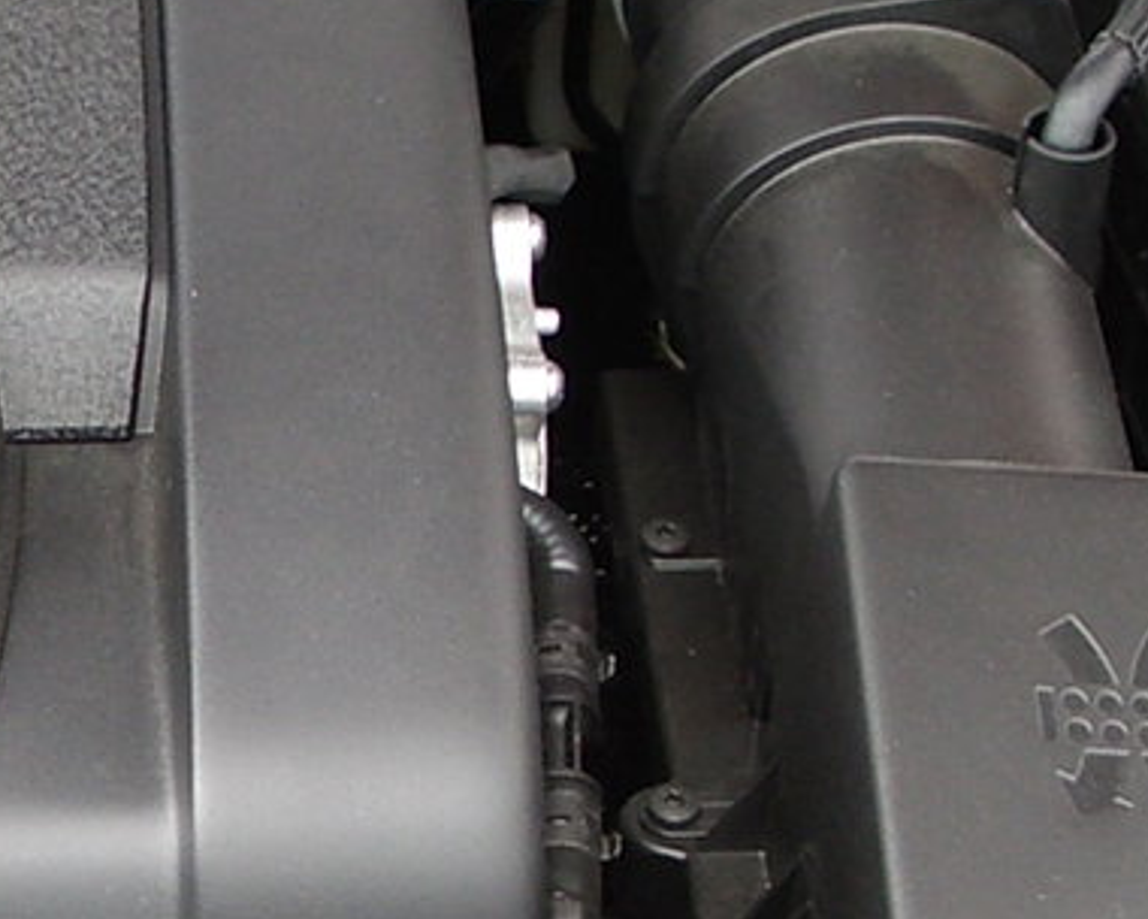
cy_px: 562
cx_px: -378
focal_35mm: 144
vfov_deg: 10.7
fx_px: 4893
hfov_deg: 12.9
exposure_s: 1/80
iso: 80
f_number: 2.6
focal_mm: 5.8
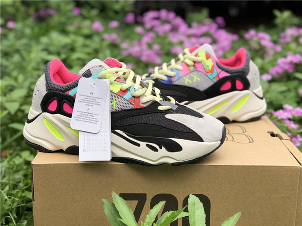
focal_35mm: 52
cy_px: 113
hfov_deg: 36.8
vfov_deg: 28.0
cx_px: 151
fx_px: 454
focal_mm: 6
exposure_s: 1/533
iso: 16
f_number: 2.4
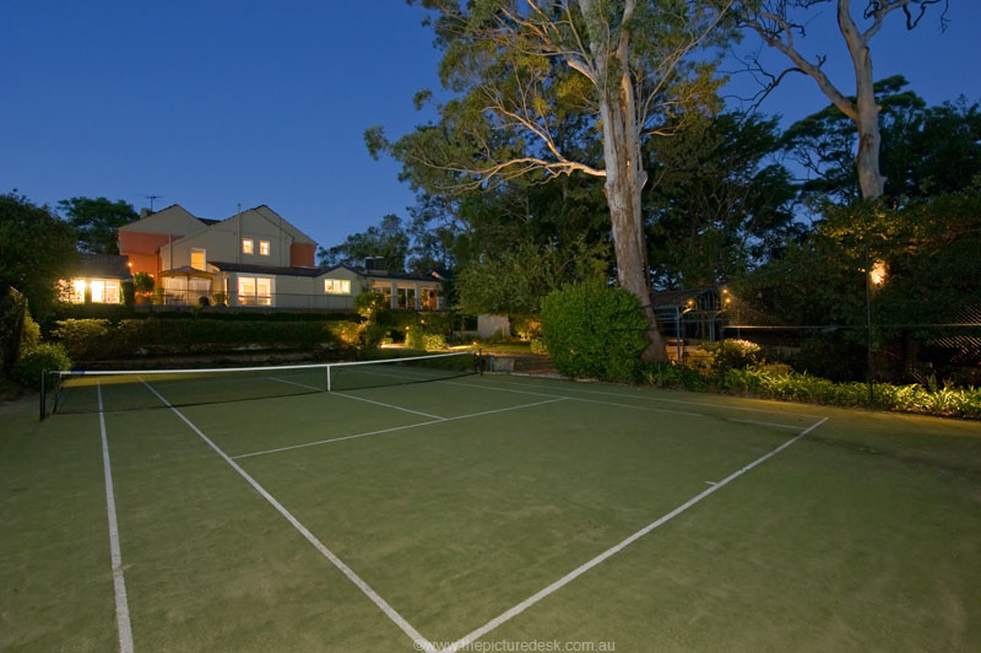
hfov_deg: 96.8
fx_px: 436
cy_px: 326
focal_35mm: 16
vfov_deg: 73.6
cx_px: 490
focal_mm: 16
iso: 640
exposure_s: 1
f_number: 8
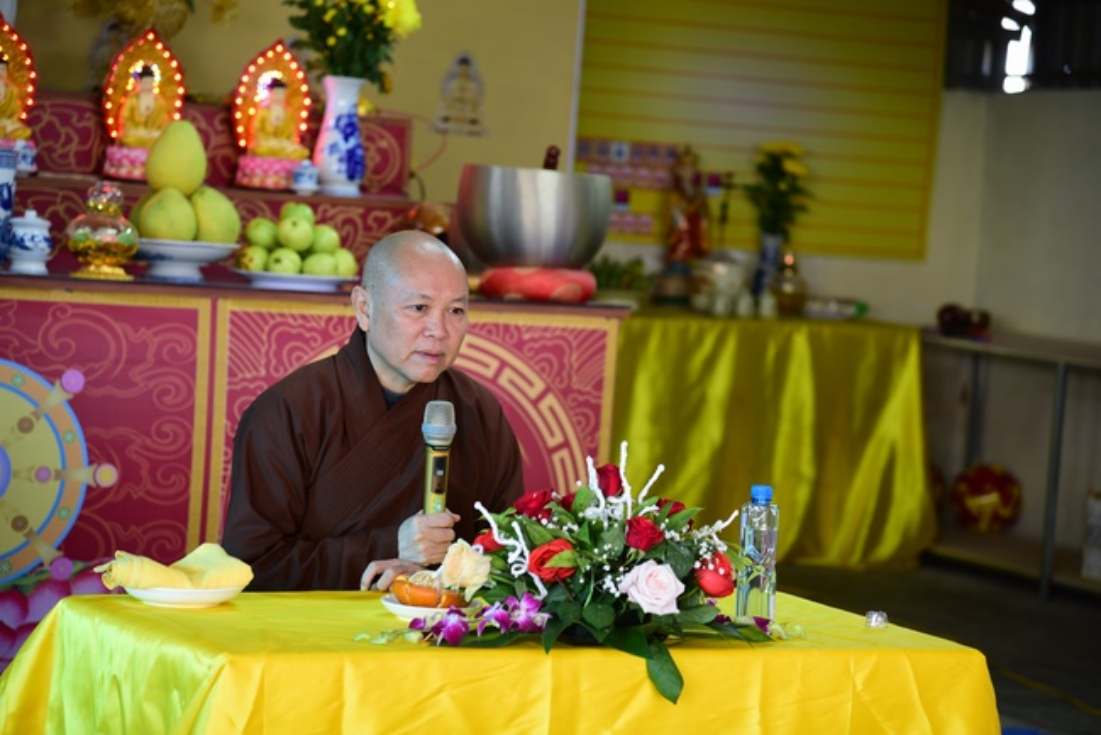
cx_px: 550
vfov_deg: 11.4
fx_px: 3671
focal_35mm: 120
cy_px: 368
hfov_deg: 17.1
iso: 400
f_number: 4
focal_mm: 120
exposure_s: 1/50
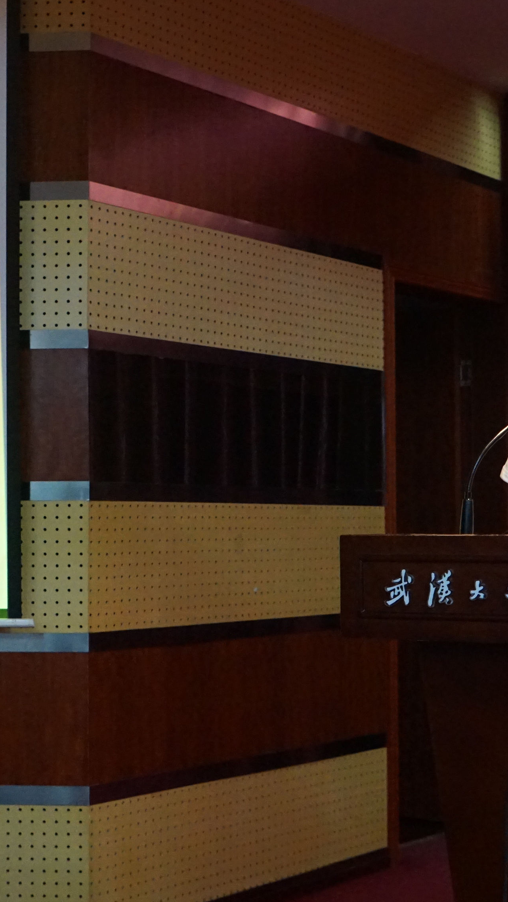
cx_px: 113
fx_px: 1532
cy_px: 440
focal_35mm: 64
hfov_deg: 18.7
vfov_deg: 32.8
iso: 6400
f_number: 4
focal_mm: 29
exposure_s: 1/160
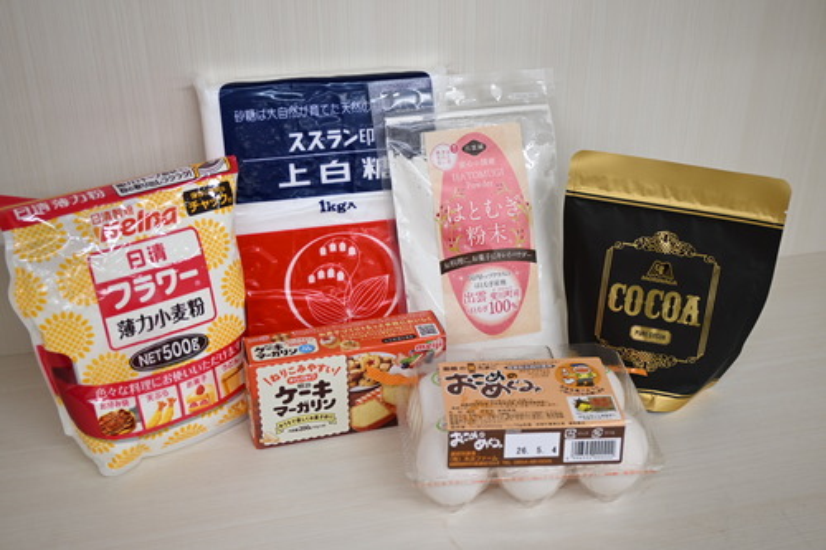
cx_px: 413
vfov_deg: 32.4
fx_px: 946
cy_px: 275
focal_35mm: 41
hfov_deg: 47.2
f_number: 4.5
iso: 200
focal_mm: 27.5
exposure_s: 1/40
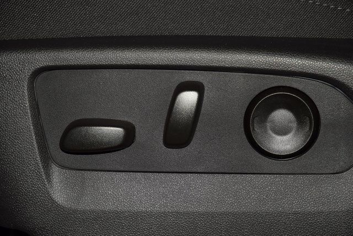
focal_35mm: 105
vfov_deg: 13.0
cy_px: 118
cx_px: 176
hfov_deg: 19.5
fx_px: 1030
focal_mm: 70
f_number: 8
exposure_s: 1/125
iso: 100
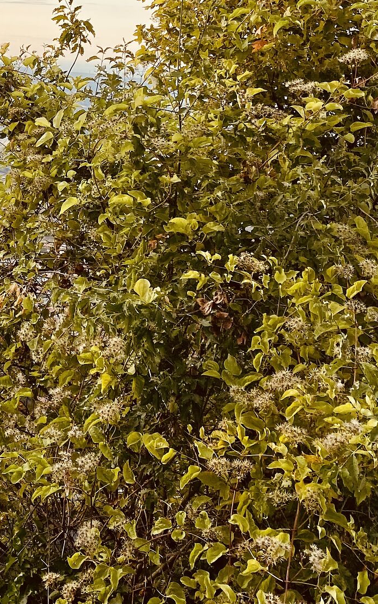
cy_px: 126
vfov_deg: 33.1
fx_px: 989
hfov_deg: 20.1
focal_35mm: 60
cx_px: -97
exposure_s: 1/833
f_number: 1.8
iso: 32
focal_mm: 4.25
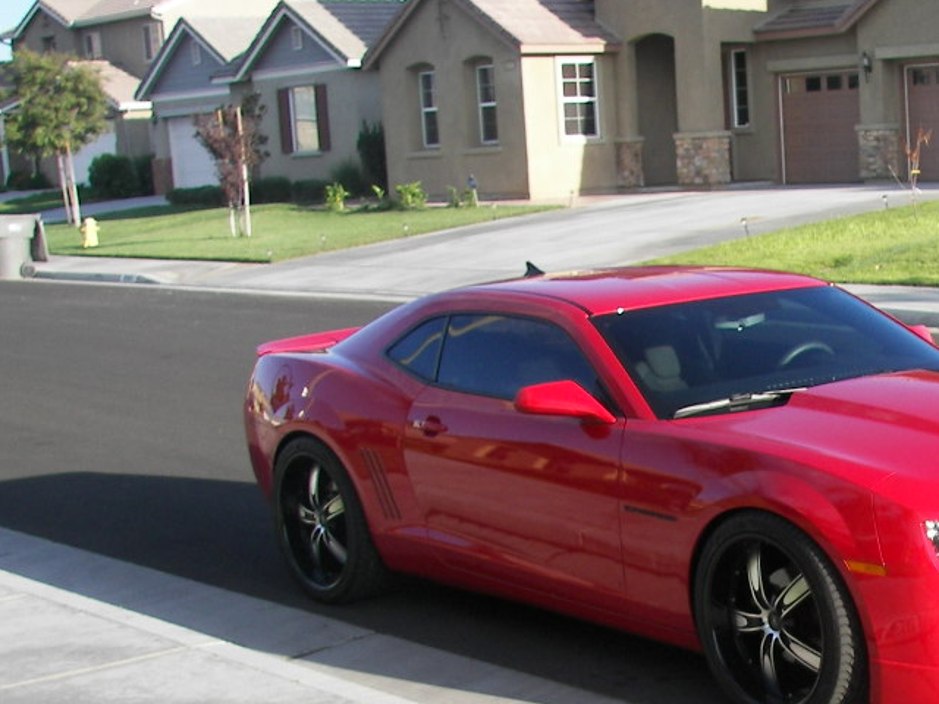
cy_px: 588
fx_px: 1953
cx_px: 876
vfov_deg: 20.2
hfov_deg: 26.0
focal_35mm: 72
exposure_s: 1/320
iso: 50
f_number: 2.8
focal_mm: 6
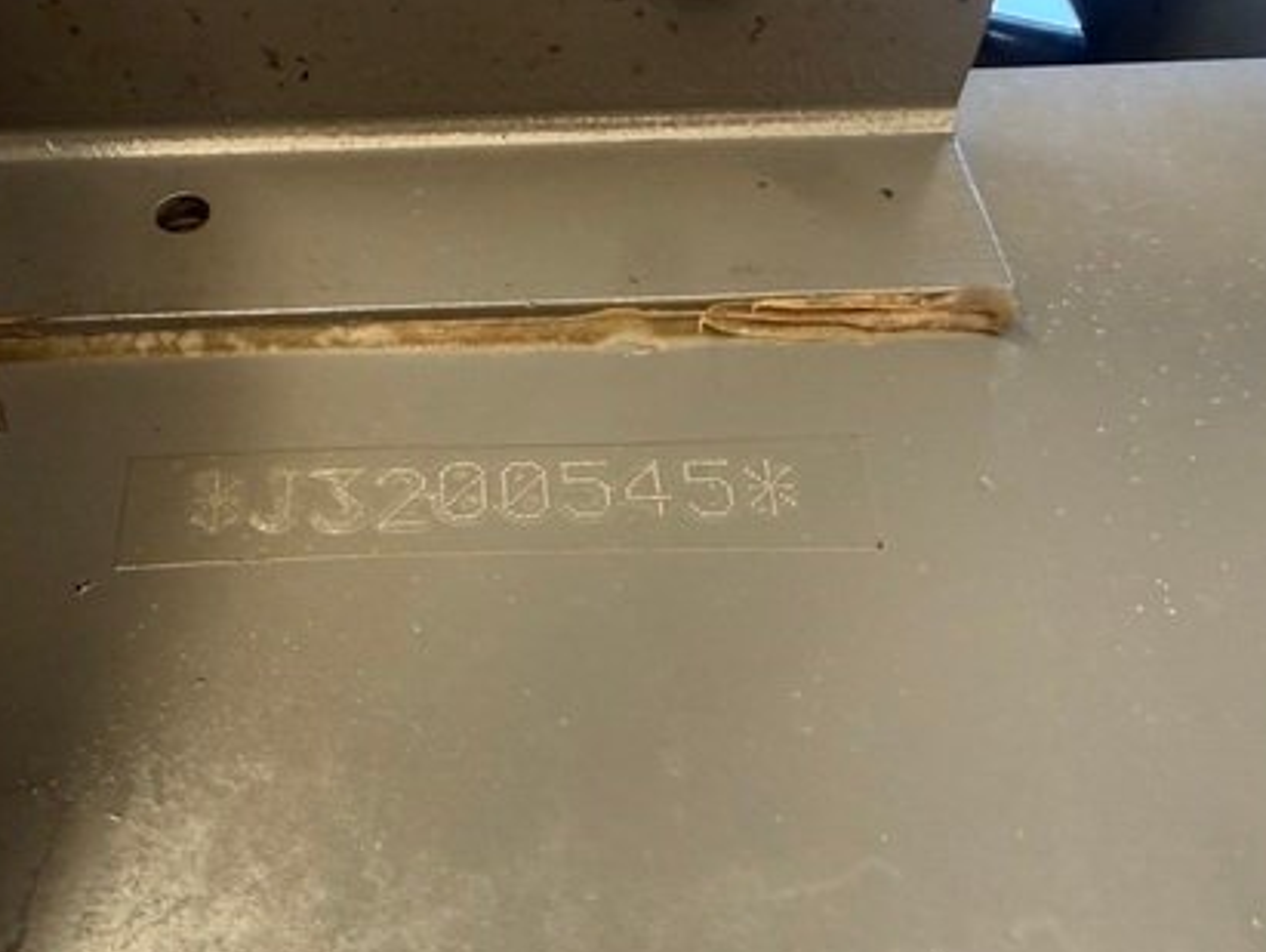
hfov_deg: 52.6
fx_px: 1281
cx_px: 641
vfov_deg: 40.8
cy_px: 484
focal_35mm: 35
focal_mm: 2.22
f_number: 2.2
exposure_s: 1/99
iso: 200
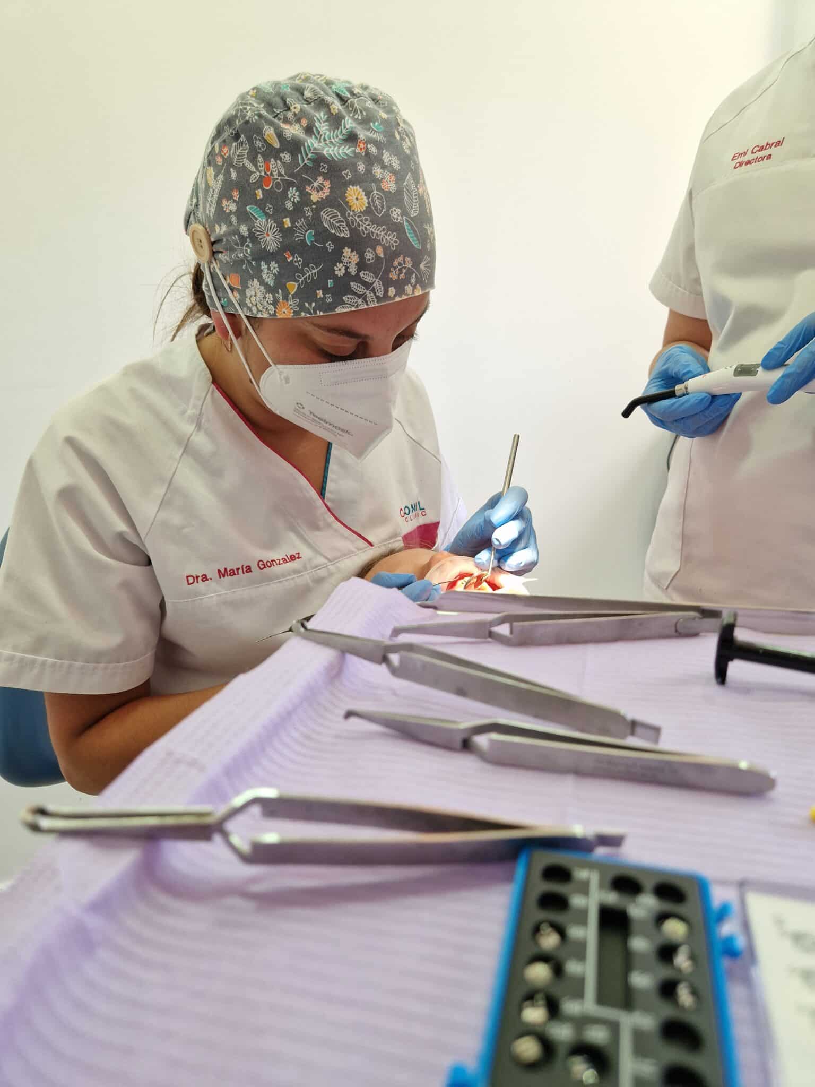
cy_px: 544
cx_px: 408
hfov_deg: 58.9
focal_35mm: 23
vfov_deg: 73.9
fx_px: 722
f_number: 1.8
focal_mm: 5.4
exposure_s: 1/180
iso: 160
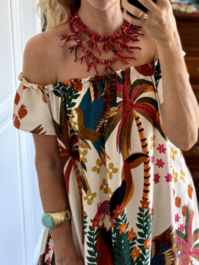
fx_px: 199
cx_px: 100
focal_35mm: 26
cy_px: 132
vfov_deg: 67.3
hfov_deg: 53.0
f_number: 1.6
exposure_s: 1/76
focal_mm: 5.96
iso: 125
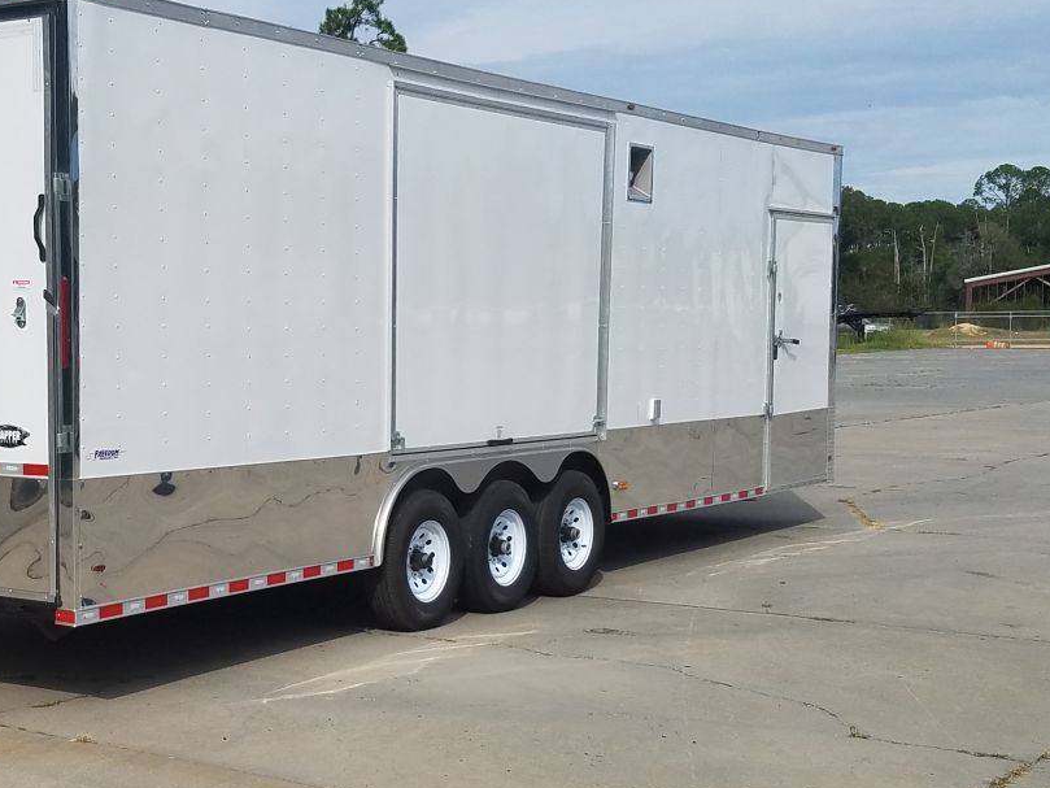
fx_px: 1365
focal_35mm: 45
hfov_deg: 40.9
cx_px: 267
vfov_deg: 32.2
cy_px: 417
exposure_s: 1/2944
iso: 50
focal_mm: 4.2
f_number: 1.7
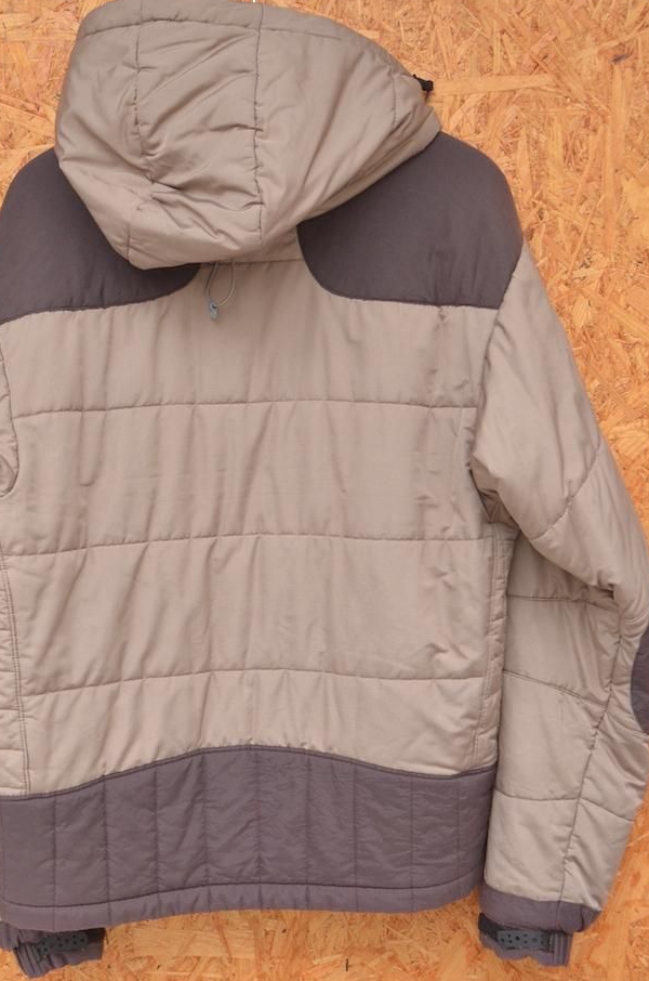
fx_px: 1413
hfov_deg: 25.8
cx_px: 262
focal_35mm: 52
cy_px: 500
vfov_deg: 38.3
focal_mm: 26
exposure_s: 1/100
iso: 800
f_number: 8
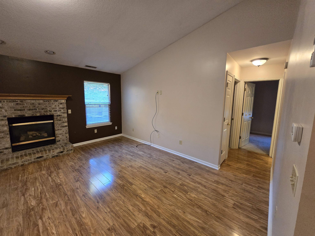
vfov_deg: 89.9
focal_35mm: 13
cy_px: 118
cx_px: 158
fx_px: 118
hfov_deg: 106.2
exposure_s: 1/60
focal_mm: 2.2
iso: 640
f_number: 2.2
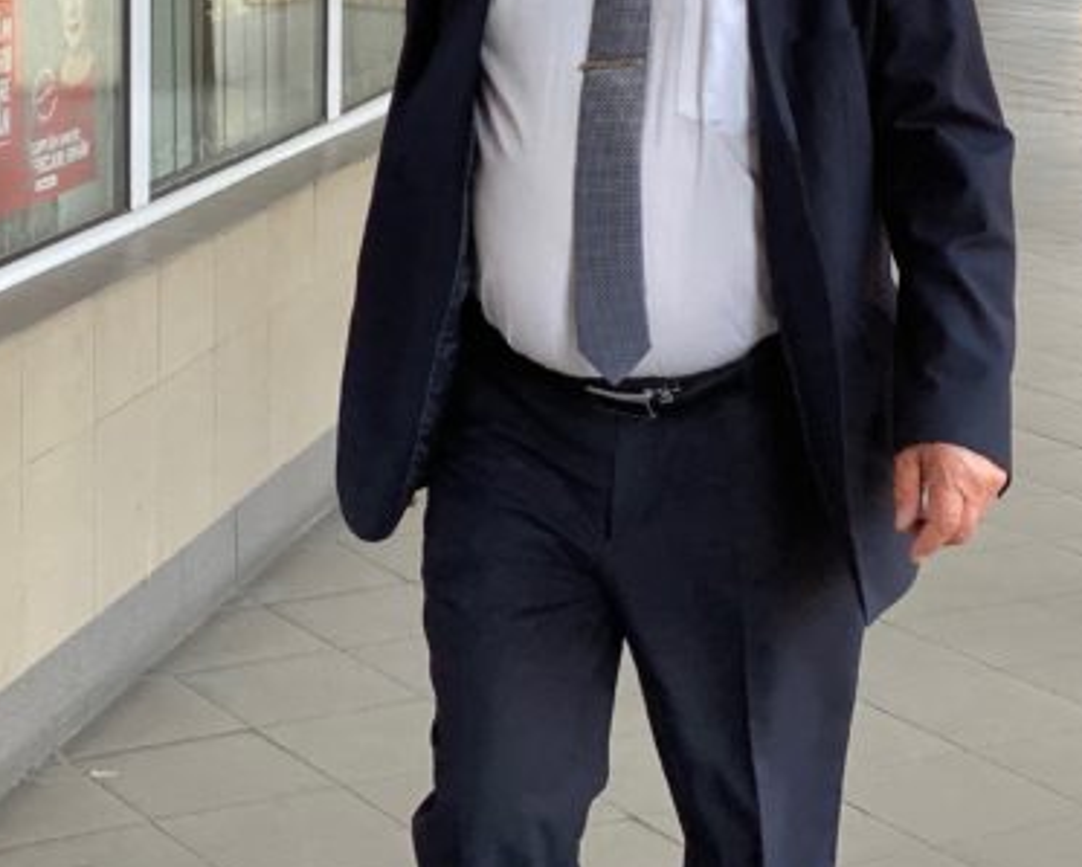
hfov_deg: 18.8
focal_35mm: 102
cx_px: 682
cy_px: 190
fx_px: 3269
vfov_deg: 15.0
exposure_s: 1/122
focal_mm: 6
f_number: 2
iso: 40
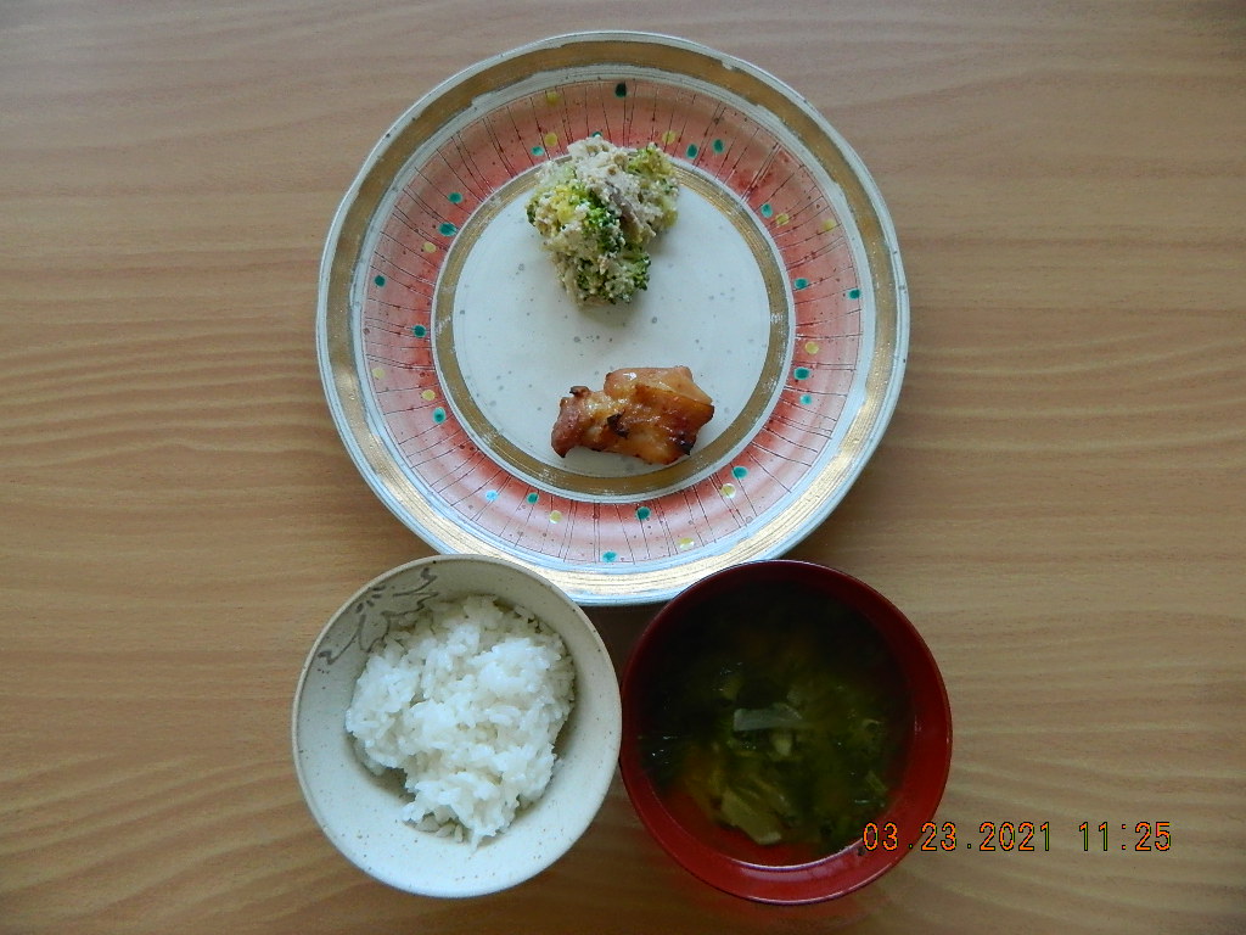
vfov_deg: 54.9
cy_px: 468
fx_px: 900
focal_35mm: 25
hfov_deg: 69.4
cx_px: 623
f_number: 3.1
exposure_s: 1/30
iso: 100
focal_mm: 4.5
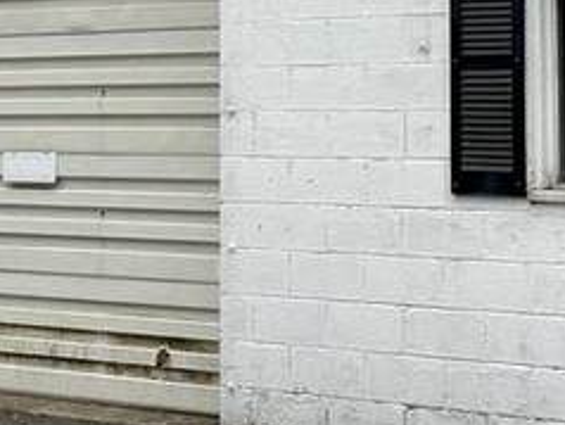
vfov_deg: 11.4
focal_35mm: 129
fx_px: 2108
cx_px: 223
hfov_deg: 15.3
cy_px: -19
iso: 80
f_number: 1.78
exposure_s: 1/3584
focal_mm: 6.76
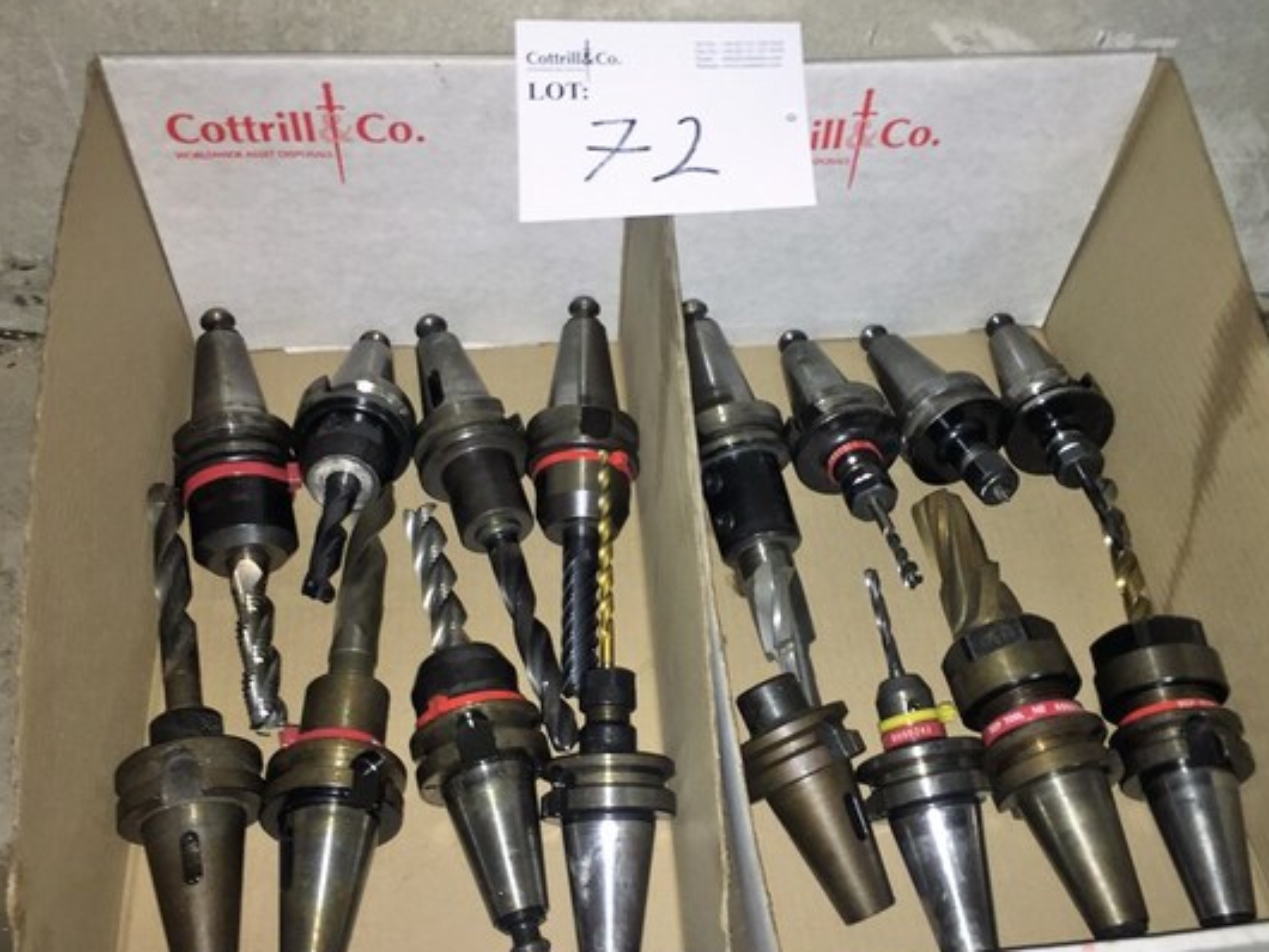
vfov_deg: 40.7
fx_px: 1284
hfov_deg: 52.6
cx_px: 678
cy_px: 509
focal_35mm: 35
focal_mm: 4.15
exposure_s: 1/17
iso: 64
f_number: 2.2
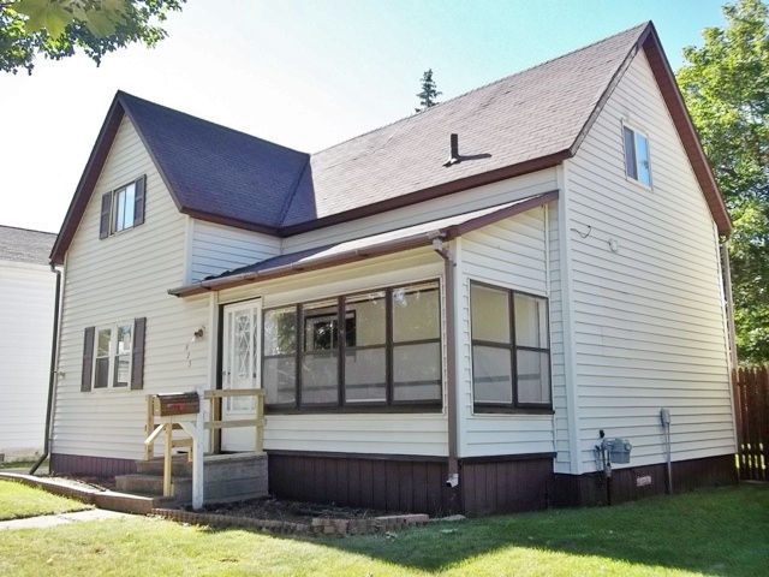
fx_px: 711
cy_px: 288
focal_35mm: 32
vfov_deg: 44.2
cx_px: 384
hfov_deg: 56.8
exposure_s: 1/320
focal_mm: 5.7
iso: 64
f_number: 2.9
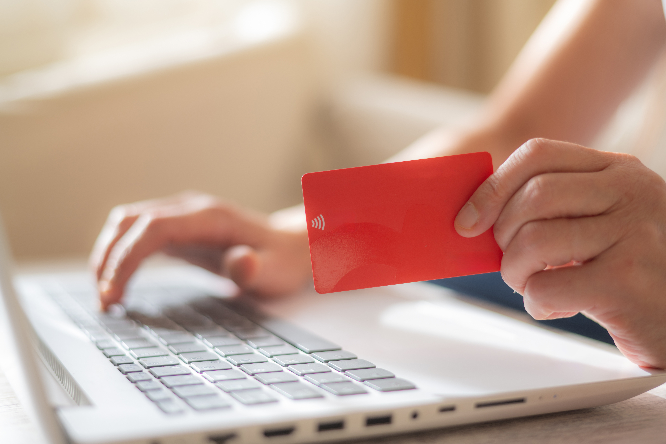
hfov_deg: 39.6
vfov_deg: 27.0
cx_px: 333
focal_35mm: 50
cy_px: 222
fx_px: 925
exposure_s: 1/160
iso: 100
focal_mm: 50
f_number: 2.2
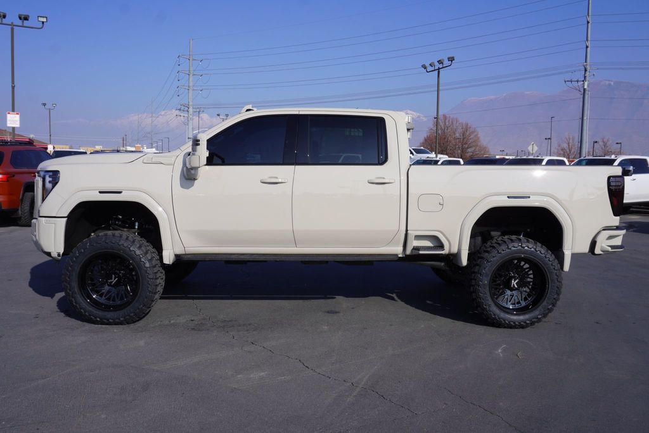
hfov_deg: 61.9
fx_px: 541
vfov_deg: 43.7
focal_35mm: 30
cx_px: 324
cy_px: 216
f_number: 10
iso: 100
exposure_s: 1/200
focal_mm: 20
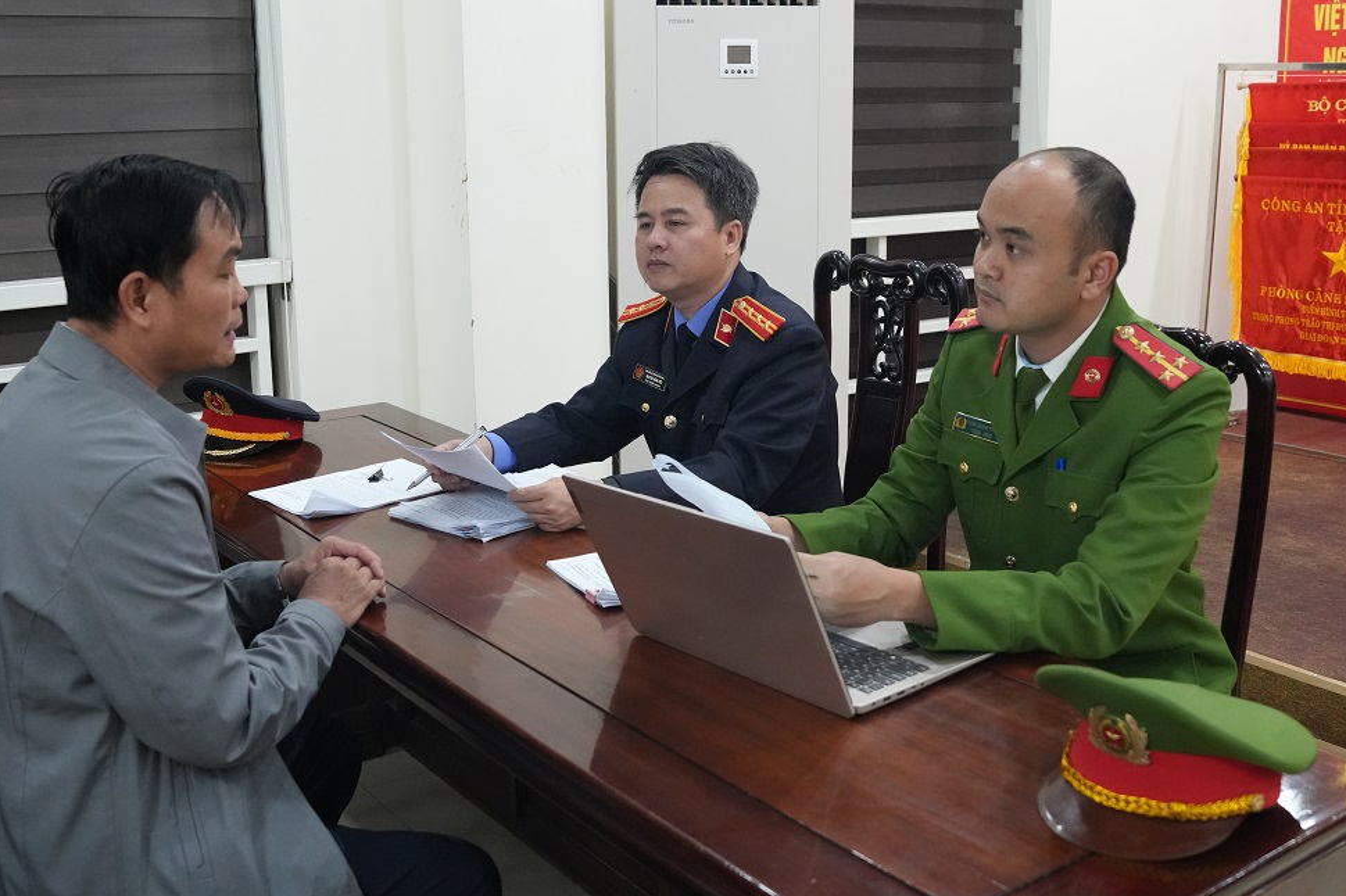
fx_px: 1420
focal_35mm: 38
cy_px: 427
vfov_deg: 35.0
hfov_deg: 50.7
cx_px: 661
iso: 4000
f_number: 4
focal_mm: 24
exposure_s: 1/160
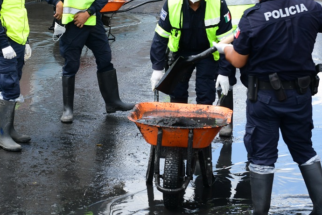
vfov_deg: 12.1
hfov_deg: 18.0
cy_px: 80
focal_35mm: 113
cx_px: 74
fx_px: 1011
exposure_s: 1/400
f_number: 5.6
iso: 500
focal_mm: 52
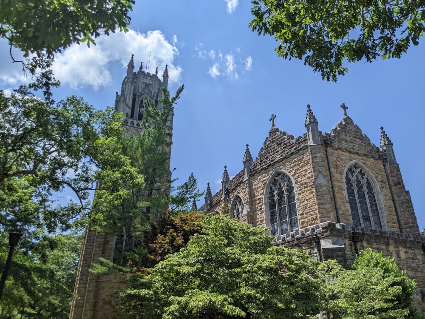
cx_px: 212
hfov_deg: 65.3
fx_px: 331
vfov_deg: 51.4
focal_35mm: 27
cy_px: 160
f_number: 1.8
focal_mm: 4.44
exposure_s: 1/4695
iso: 41
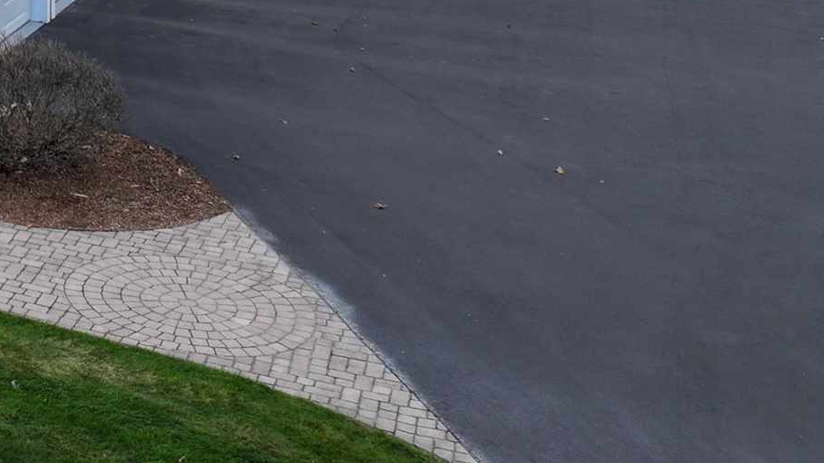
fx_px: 1944
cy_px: -333
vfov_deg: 12.5
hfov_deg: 20.2
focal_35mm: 89
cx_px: -449
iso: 260
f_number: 2.8
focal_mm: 12.29
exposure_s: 1/1000
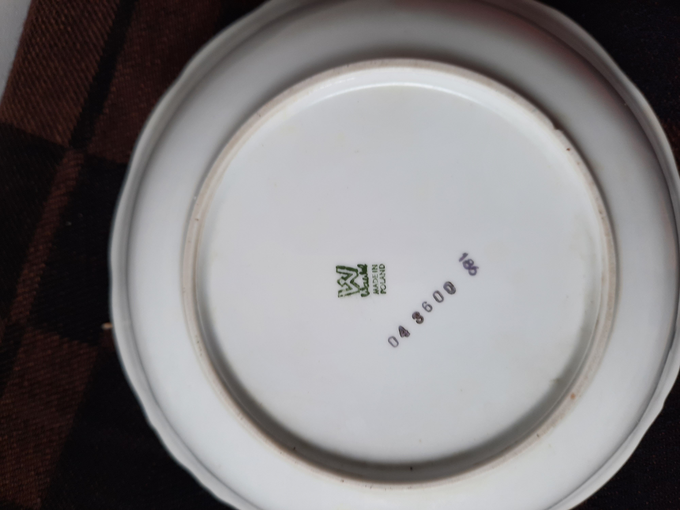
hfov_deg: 69.4
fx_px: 491
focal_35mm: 25
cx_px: 340
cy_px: 255
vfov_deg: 54.9
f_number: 2
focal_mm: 4.6
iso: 32
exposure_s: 1/50
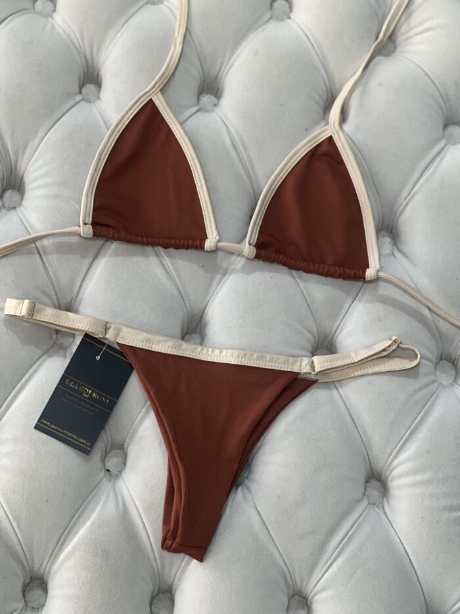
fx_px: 1364
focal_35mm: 77
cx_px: 230
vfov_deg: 25.3
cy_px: 307
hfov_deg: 19.1
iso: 160
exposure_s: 1/120
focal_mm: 9
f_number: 2.8
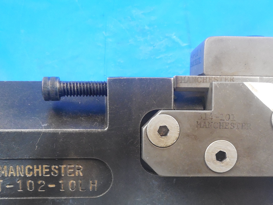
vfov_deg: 31.0
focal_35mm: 46
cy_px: 153
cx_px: 126
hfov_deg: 41.2
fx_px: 363
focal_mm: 4.5
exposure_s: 1/15
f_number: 3.3
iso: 400
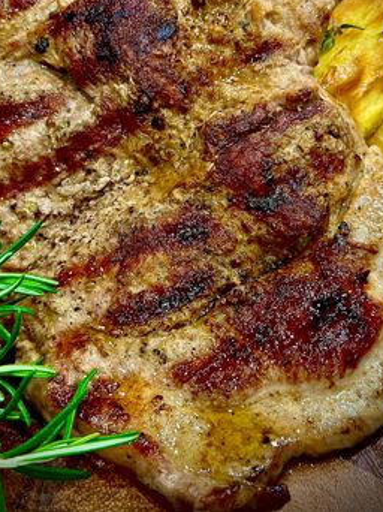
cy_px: 194
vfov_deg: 32.1
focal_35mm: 60
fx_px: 886
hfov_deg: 24.4
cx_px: 163
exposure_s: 1/33
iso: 250
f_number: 1.78
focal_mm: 6.86
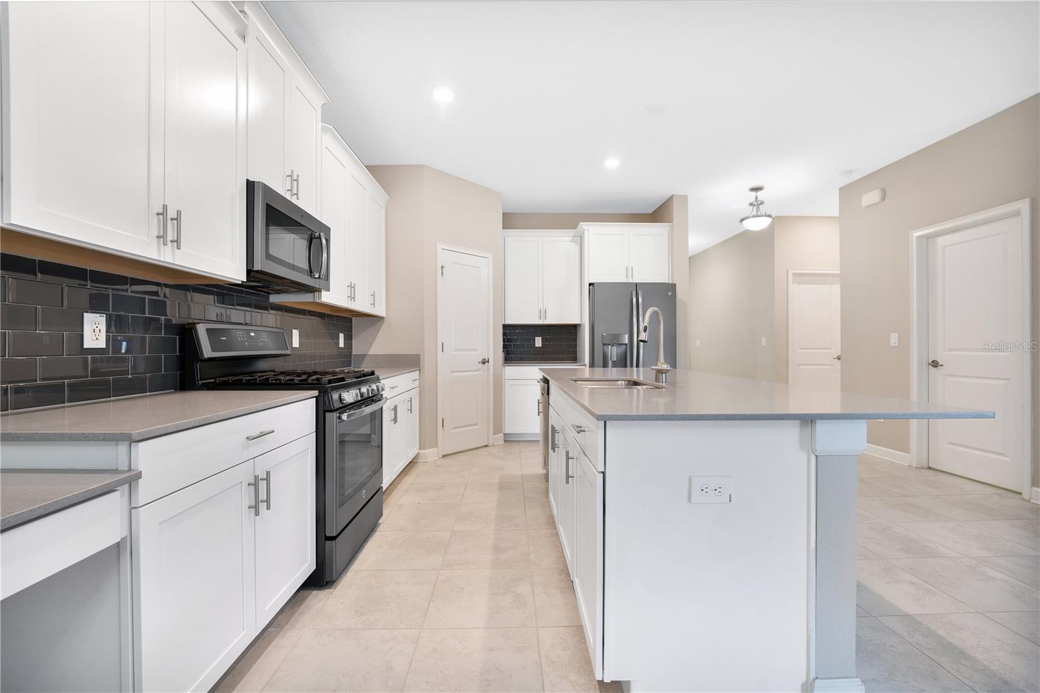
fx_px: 404
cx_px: 520
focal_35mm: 14
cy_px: 346
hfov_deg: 104.2
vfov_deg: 81.2
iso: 100
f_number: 8
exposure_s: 2
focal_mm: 14
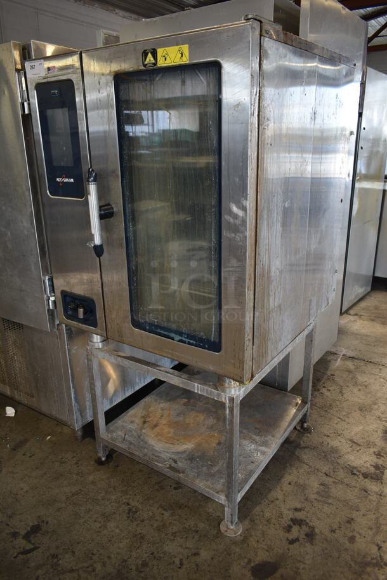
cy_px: 290
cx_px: 194
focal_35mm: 27
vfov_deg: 67.3
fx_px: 435
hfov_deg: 48.0
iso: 250
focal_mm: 18
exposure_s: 1/30
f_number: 3.5
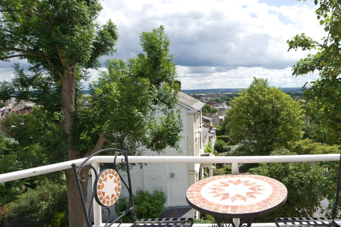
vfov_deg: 49.5
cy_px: 108
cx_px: 234
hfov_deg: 67.0
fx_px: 246
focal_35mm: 26
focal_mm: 17
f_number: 6.7
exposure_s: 1/750
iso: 200
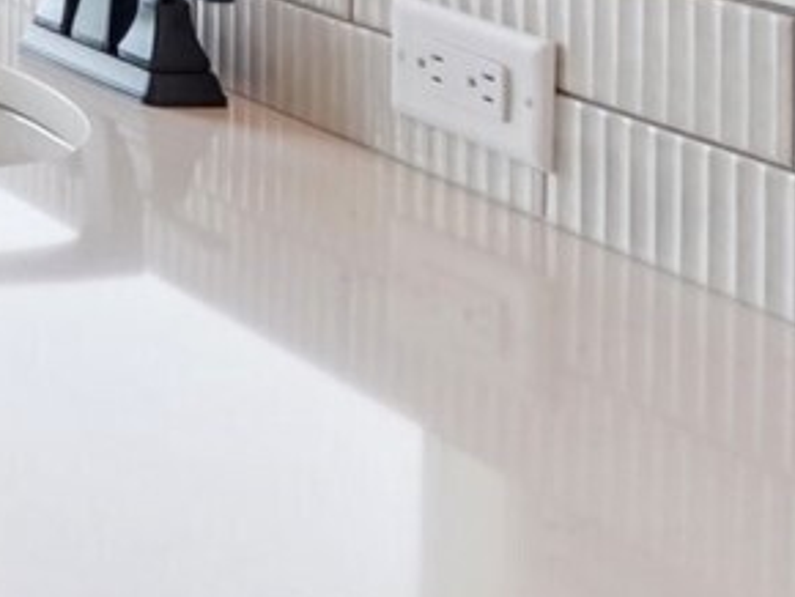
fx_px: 2069
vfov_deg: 14.4
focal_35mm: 90
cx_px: -1199
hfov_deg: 13.8
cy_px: -497
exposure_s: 1/125
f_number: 8
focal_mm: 16
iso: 400
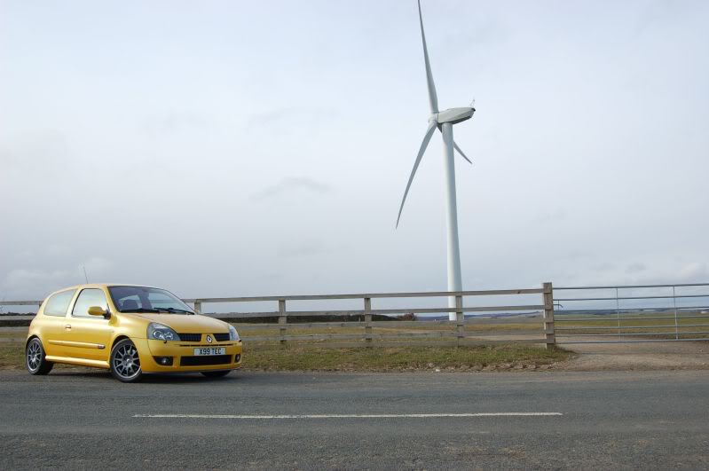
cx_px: 354
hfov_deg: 62.0
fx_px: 590
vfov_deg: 43.5
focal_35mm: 30
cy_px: 236
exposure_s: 1/320
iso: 200
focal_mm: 20
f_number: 9
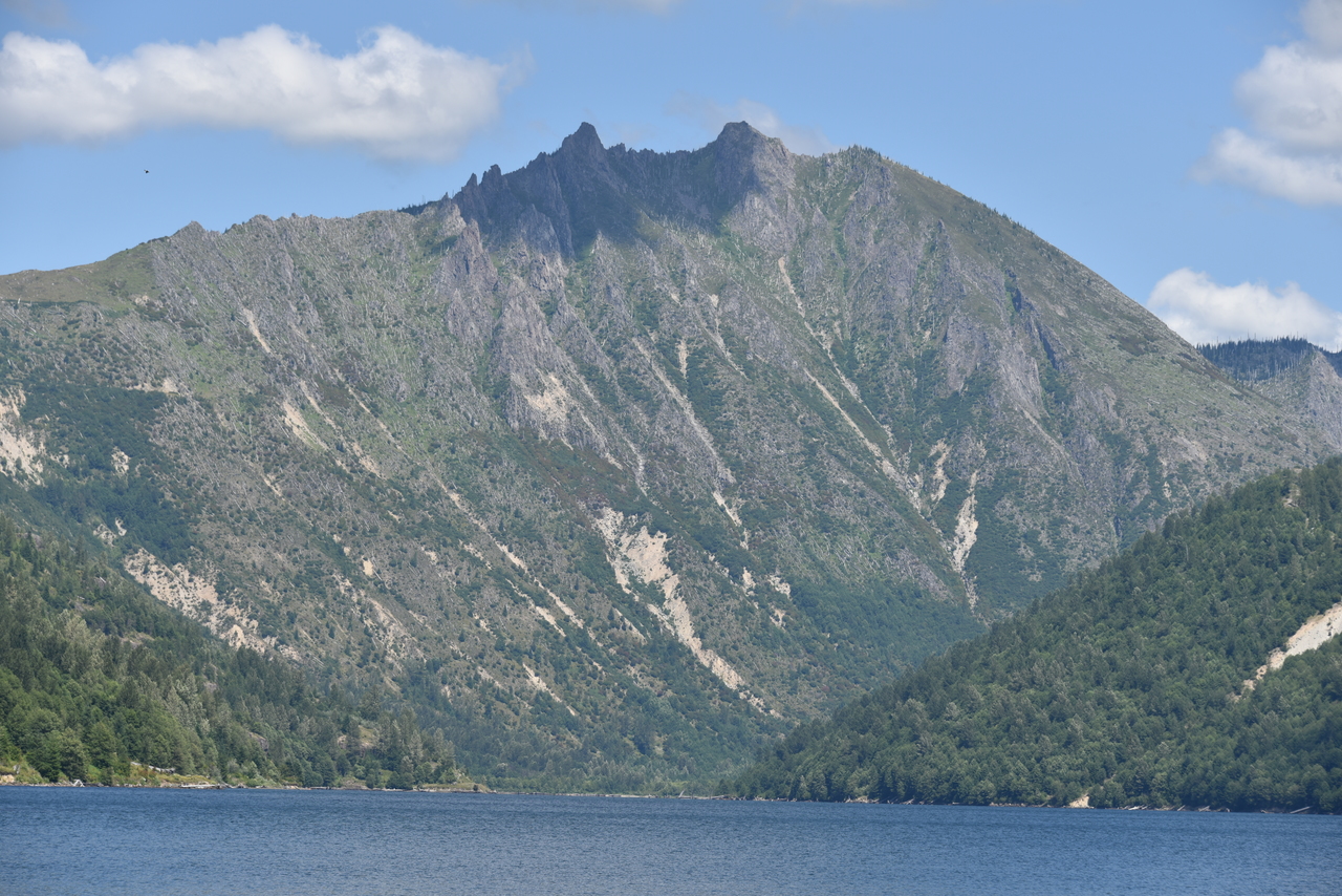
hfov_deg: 16.4
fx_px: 4660
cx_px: 671
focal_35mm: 125
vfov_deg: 11.0
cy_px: 448
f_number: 8
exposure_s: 1/250
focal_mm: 125
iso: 100
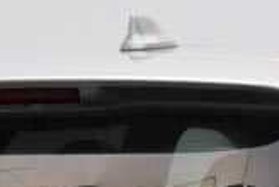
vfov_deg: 3.7
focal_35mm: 370
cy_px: 423
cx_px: 299
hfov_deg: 5.5
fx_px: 2871
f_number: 8
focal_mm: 45
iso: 800
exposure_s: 1/50
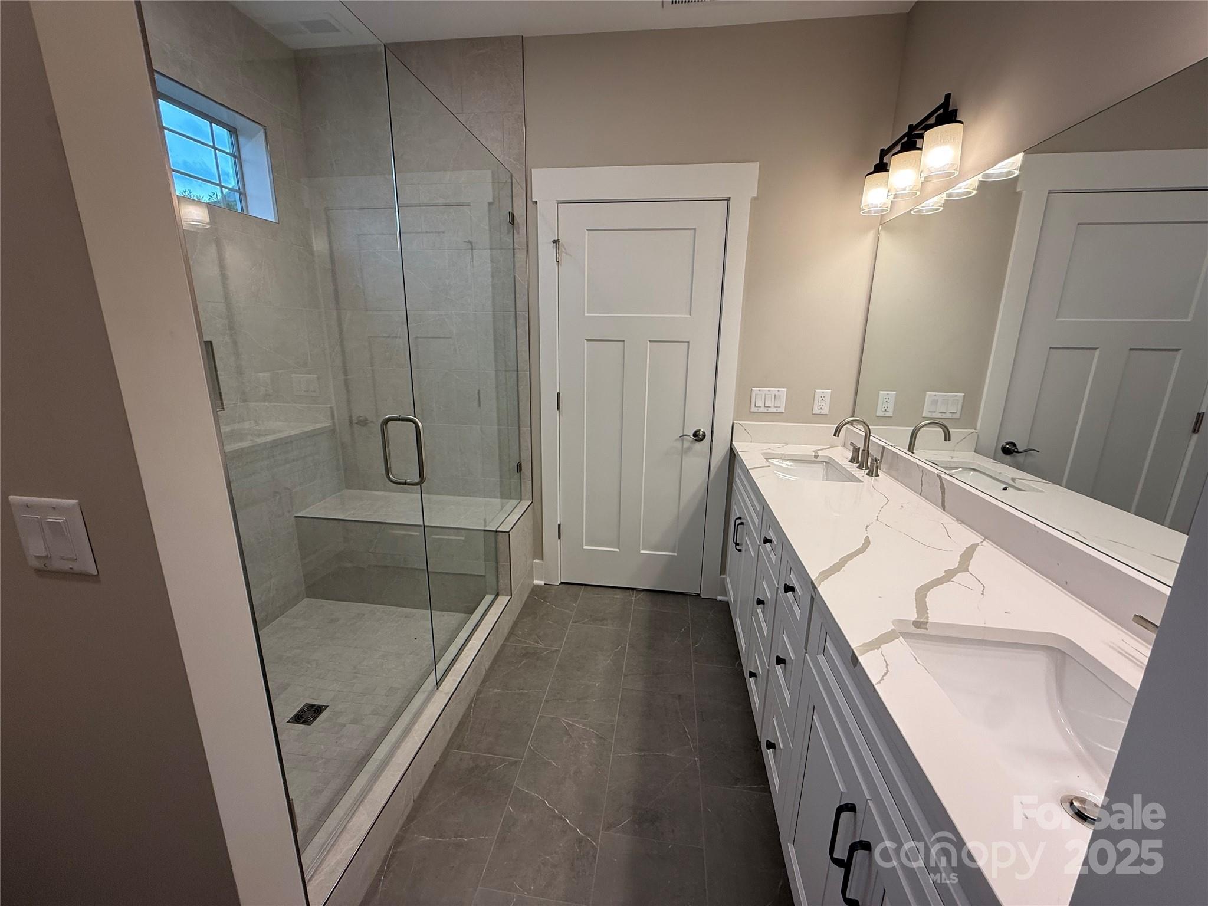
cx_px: 604
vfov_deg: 85.7
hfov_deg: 102.1
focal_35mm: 14
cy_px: 453
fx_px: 489
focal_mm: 2.22
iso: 100
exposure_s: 1/120
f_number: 2.2
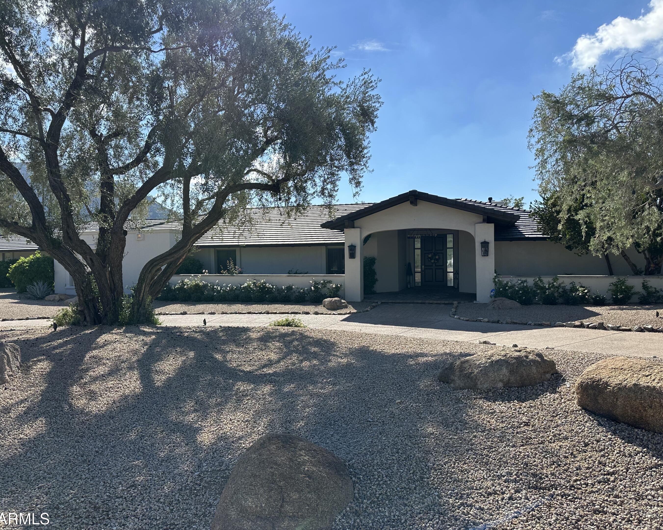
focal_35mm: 26
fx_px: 510
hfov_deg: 66.0
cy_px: 268
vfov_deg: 54.9
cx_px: 325
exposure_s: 1/4184
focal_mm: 6.86
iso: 80
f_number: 1.78
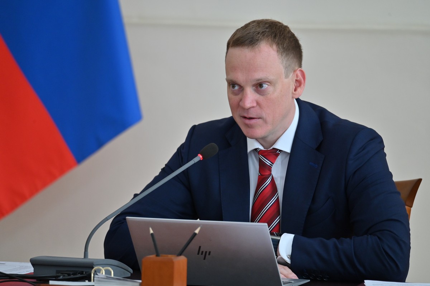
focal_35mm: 320
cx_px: 215
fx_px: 3820
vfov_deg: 4.3
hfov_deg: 6.4
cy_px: 143
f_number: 6.3
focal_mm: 320
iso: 1600
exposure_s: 1/320
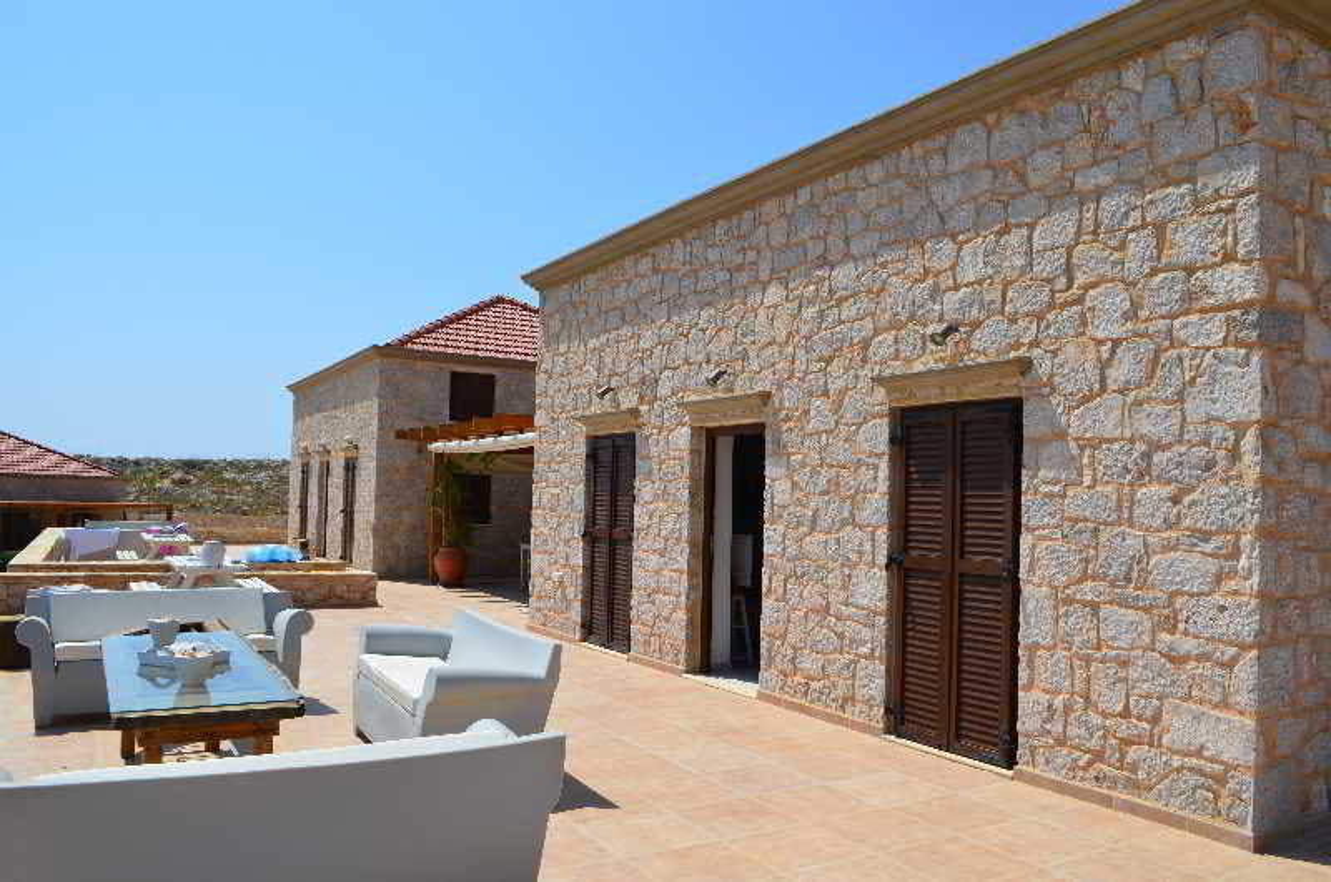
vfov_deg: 47.7
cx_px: 666
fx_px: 996
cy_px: 441
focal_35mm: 27
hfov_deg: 67.5
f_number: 11
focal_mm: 18
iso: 200
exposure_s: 1/400
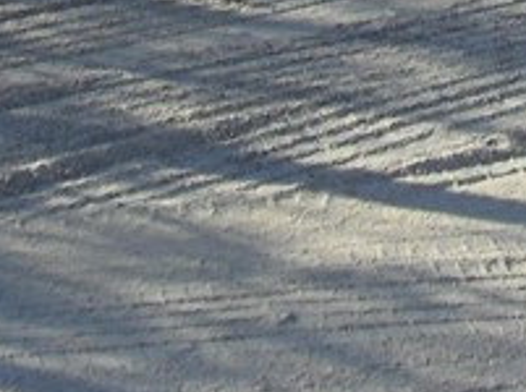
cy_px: -562
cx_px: 523
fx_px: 2943
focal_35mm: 194
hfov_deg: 10.1
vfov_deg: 7.2
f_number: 8
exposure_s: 1/125
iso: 100
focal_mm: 6.2
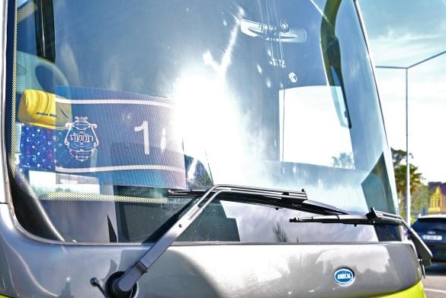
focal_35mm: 42
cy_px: 191
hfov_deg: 45.4
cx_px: 133
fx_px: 520
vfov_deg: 31.7
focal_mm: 24
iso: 32
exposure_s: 1/125
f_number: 4
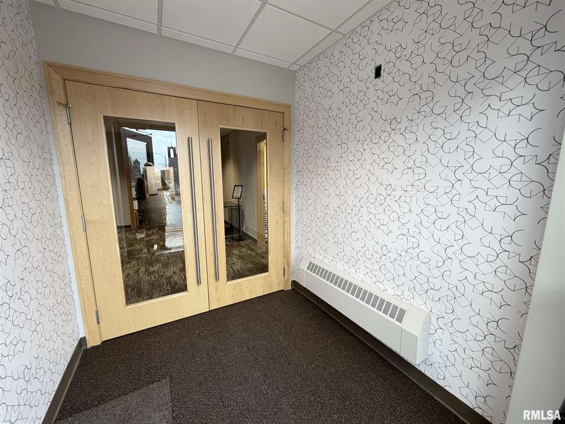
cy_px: 212
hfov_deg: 102.1
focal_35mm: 14
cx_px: 282
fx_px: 229
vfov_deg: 85.7
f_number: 2.2
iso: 125
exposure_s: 1/120
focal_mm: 2.22
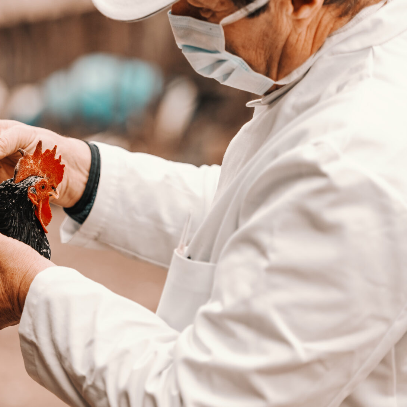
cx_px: 31
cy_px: 199
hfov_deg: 10.4
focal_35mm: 167
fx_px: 2221
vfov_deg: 10.5
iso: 320
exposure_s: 1/1000
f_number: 2.8
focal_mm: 105
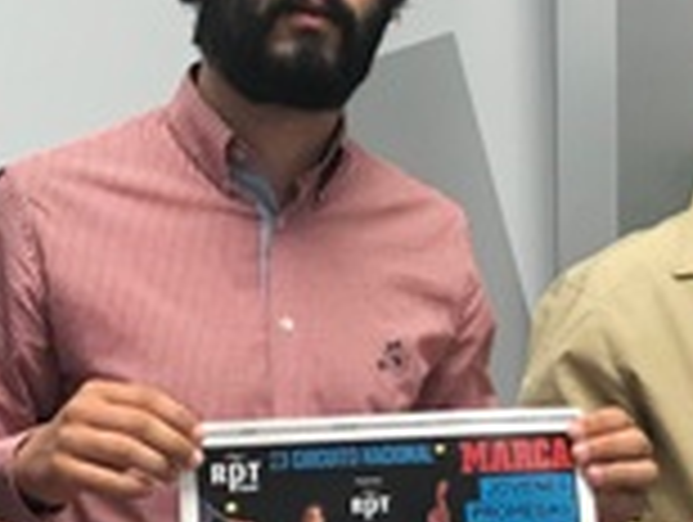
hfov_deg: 16.9
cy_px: 464
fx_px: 2326
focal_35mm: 116
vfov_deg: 12.7
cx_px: 184
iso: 32
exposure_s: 1/33
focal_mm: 3.99
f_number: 1.8
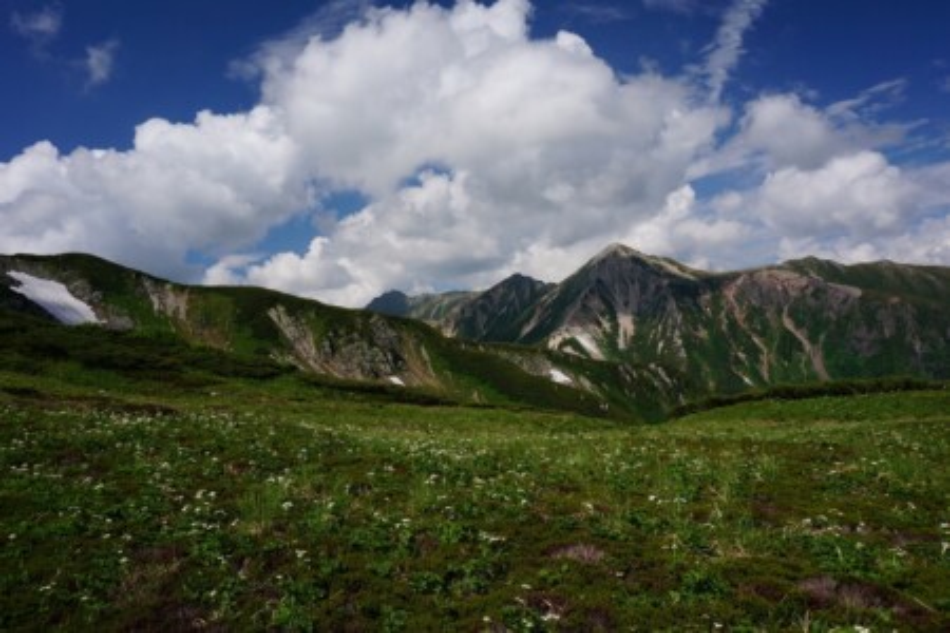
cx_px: 475
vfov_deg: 53.1
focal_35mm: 24
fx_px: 633
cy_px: 316
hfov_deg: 73.7
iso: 100
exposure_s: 1/80
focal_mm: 16
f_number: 11
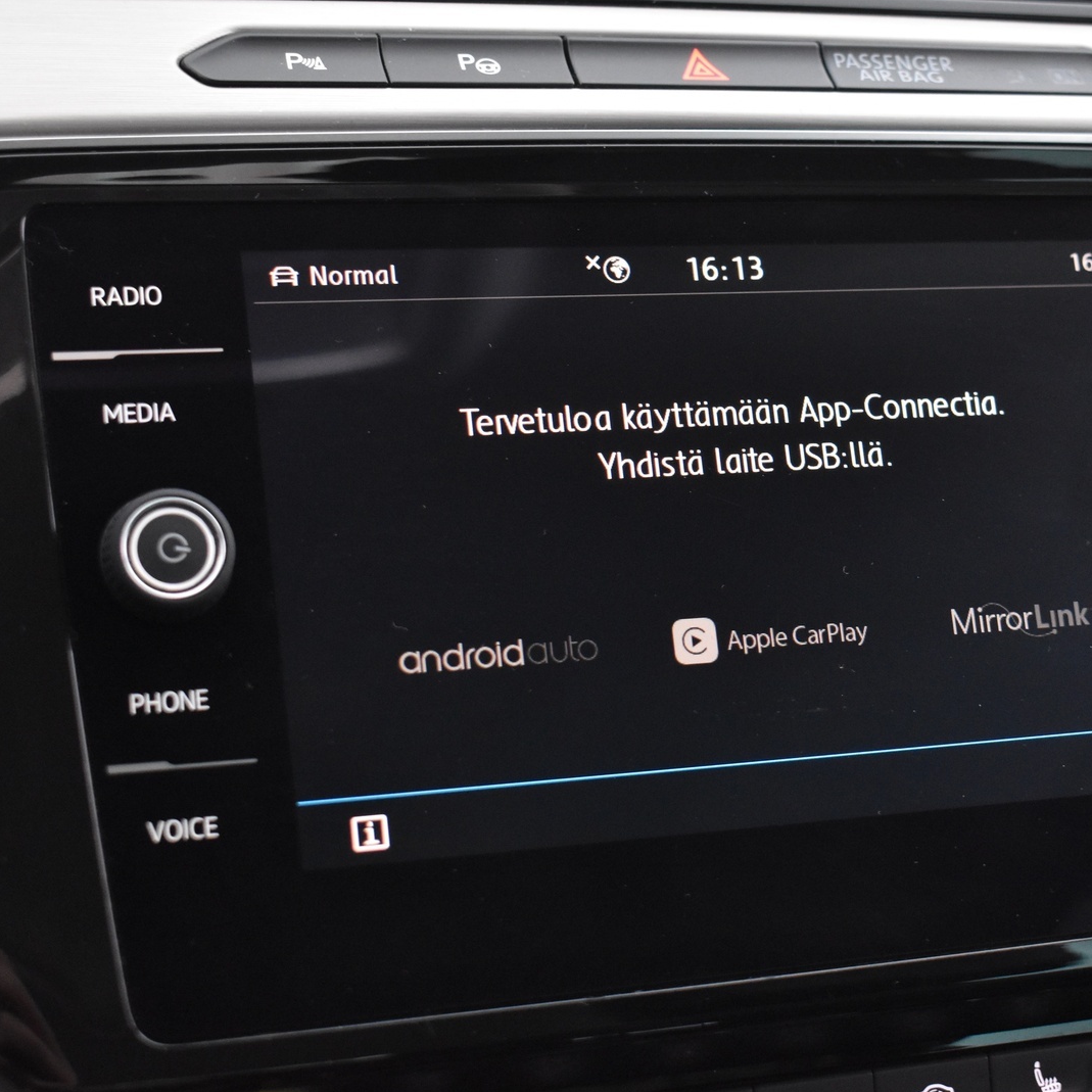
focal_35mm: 68
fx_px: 2414
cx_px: 695
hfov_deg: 25.4
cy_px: 551
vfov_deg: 25.5
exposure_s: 1/15
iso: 3200
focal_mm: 35
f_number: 4.5
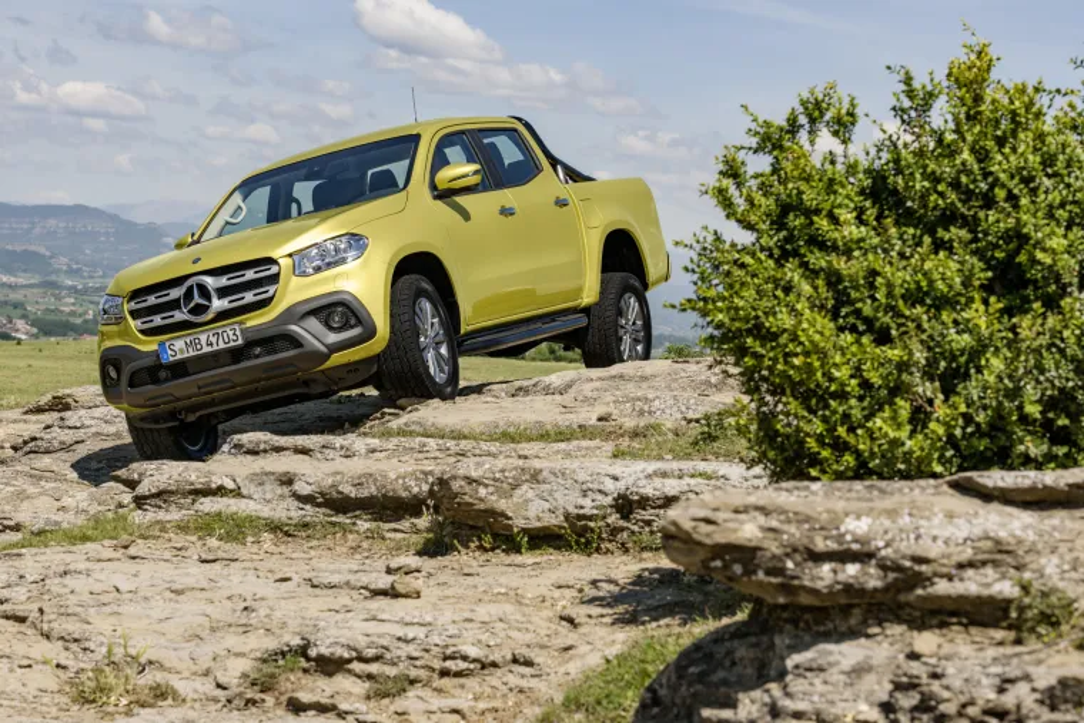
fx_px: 2710
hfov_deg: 22.6
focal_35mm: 90
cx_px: 542
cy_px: 362
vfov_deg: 15.2
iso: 100
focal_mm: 90
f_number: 8
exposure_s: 1/400
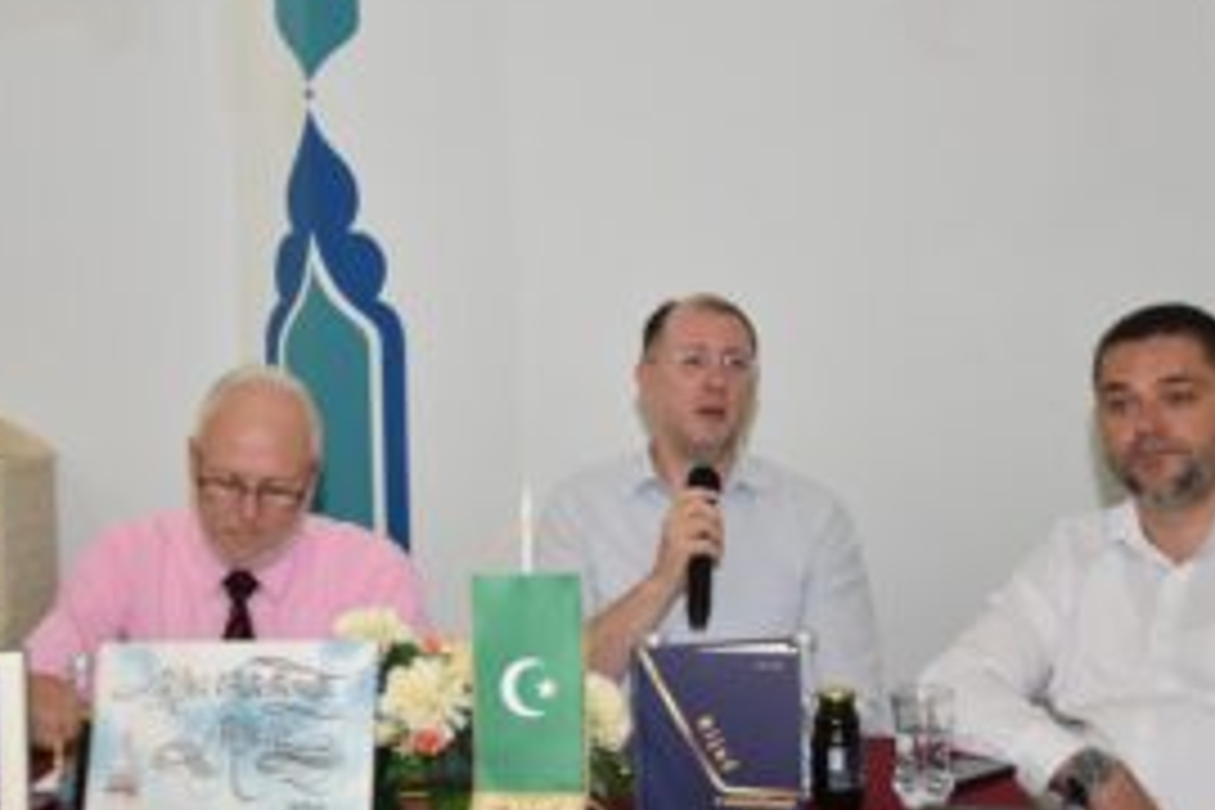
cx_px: 551
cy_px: 369
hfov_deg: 34.5
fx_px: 1957
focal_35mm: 58
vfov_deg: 23.4
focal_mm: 24
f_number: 4
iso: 800
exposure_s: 1/60
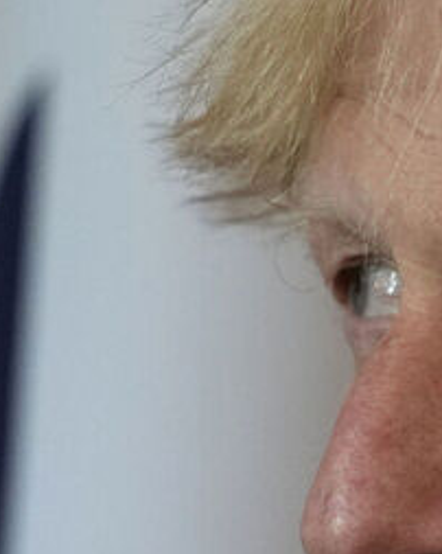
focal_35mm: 1336
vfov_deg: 1.5
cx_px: 600
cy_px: 383
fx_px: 21872
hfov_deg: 1.2
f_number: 2.8
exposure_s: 1/640
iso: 1600
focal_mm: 200
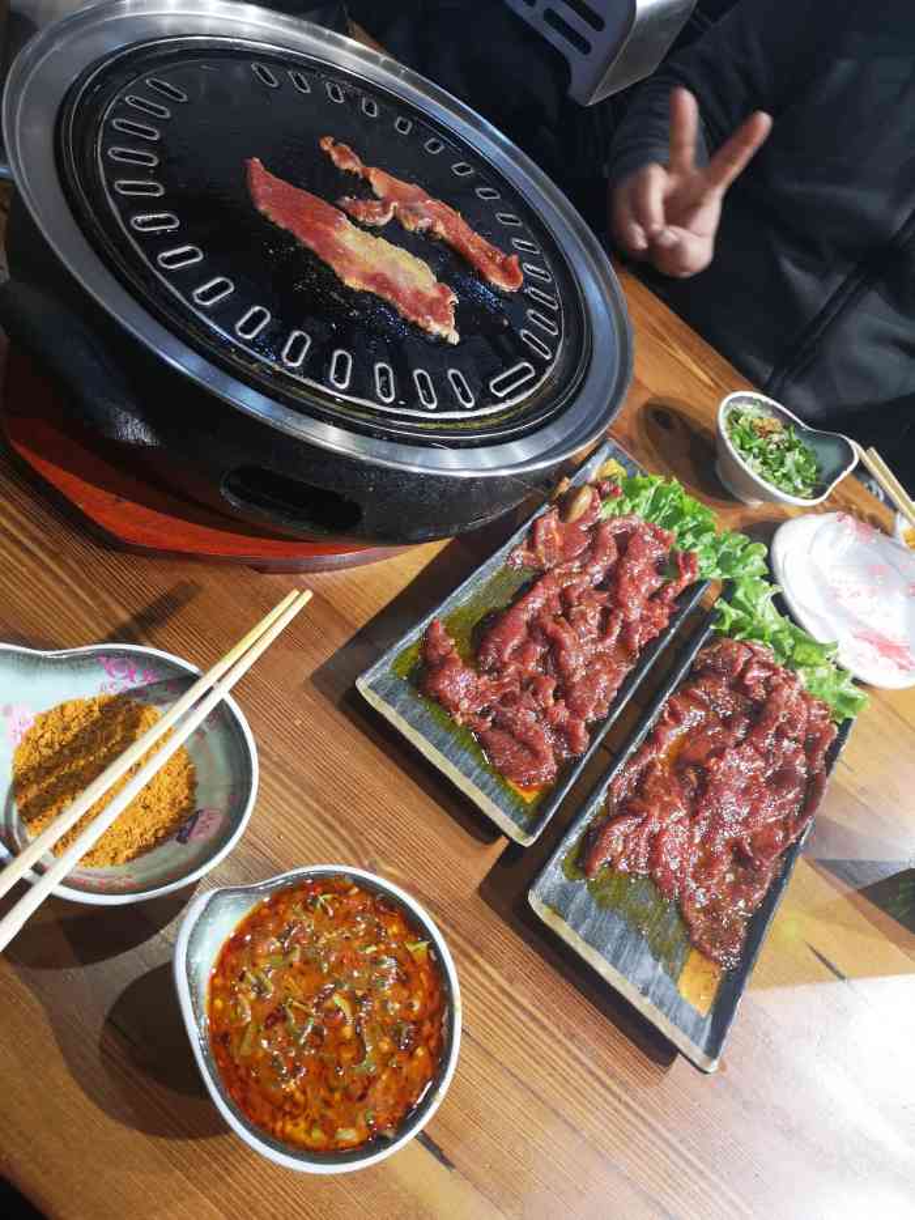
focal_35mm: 27
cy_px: 610
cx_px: 458
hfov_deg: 51.4
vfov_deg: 65.3
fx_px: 951
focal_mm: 5.58
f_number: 1.8
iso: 160
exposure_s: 1/100
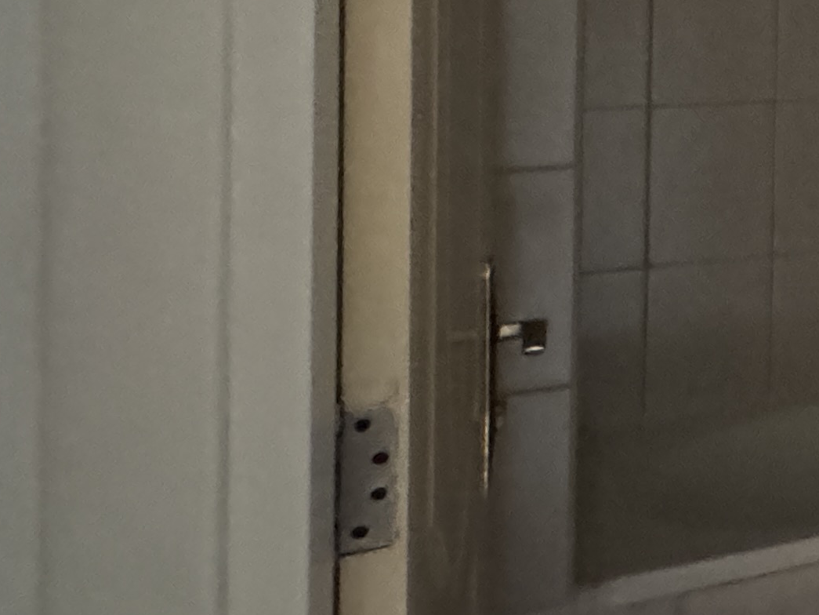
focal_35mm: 54
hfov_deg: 20.8
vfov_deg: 25.5
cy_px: -21
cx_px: 1543
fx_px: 1278
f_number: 2.2
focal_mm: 2.22
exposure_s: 1/60
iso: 1250
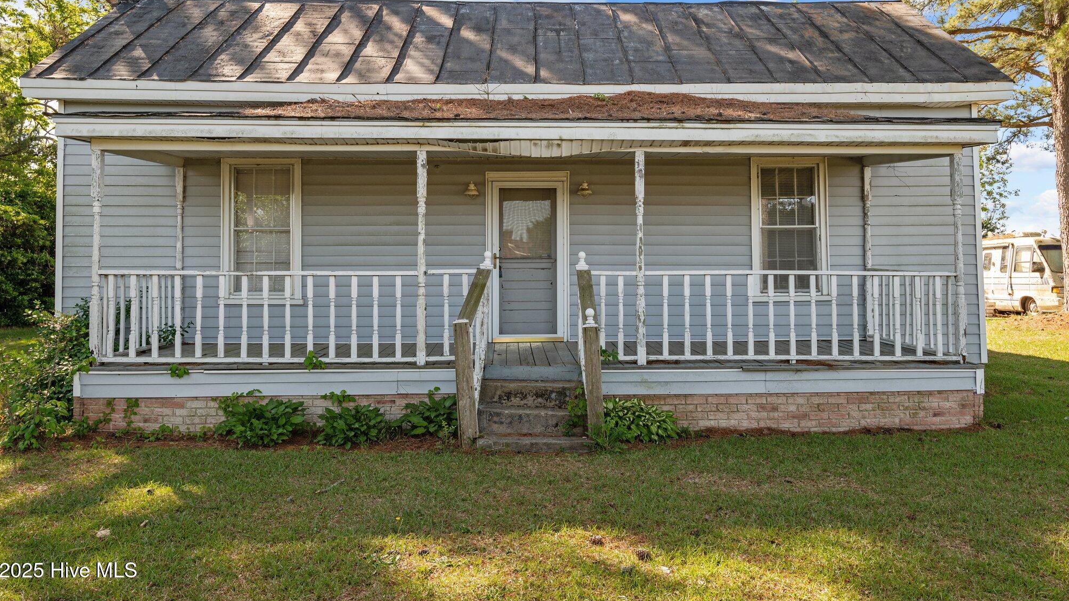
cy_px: 238
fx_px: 794
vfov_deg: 41.3
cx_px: 530
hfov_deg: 67.9
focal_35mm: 28
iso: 250
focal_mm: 26
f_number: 8
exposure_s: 1/160
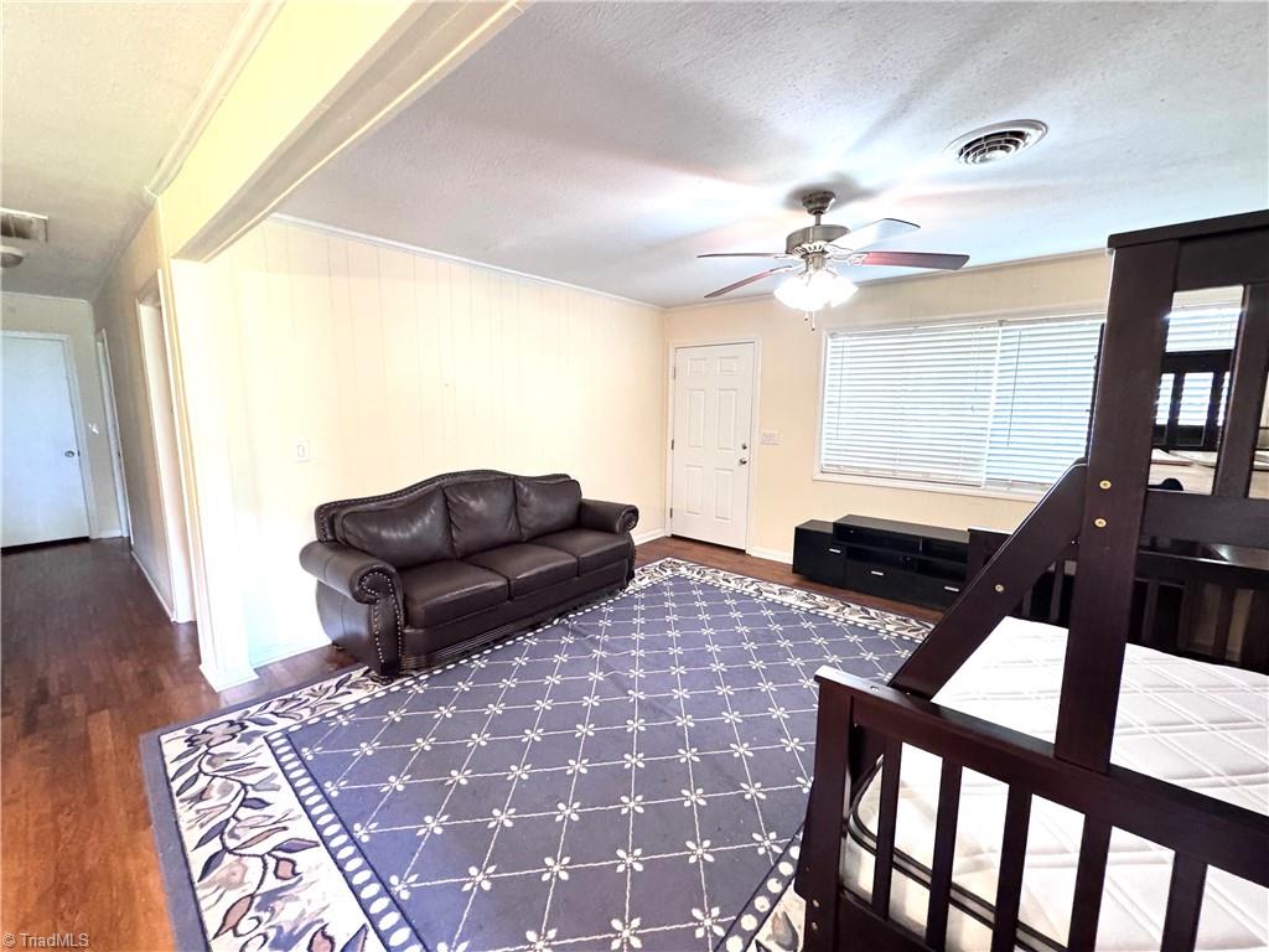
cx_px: 634
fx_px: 513
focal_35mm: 14
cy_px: 476
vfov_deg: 85.7
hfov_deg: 102.1
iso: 1000
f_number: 2.2
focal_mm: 2.22
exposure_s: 1/60
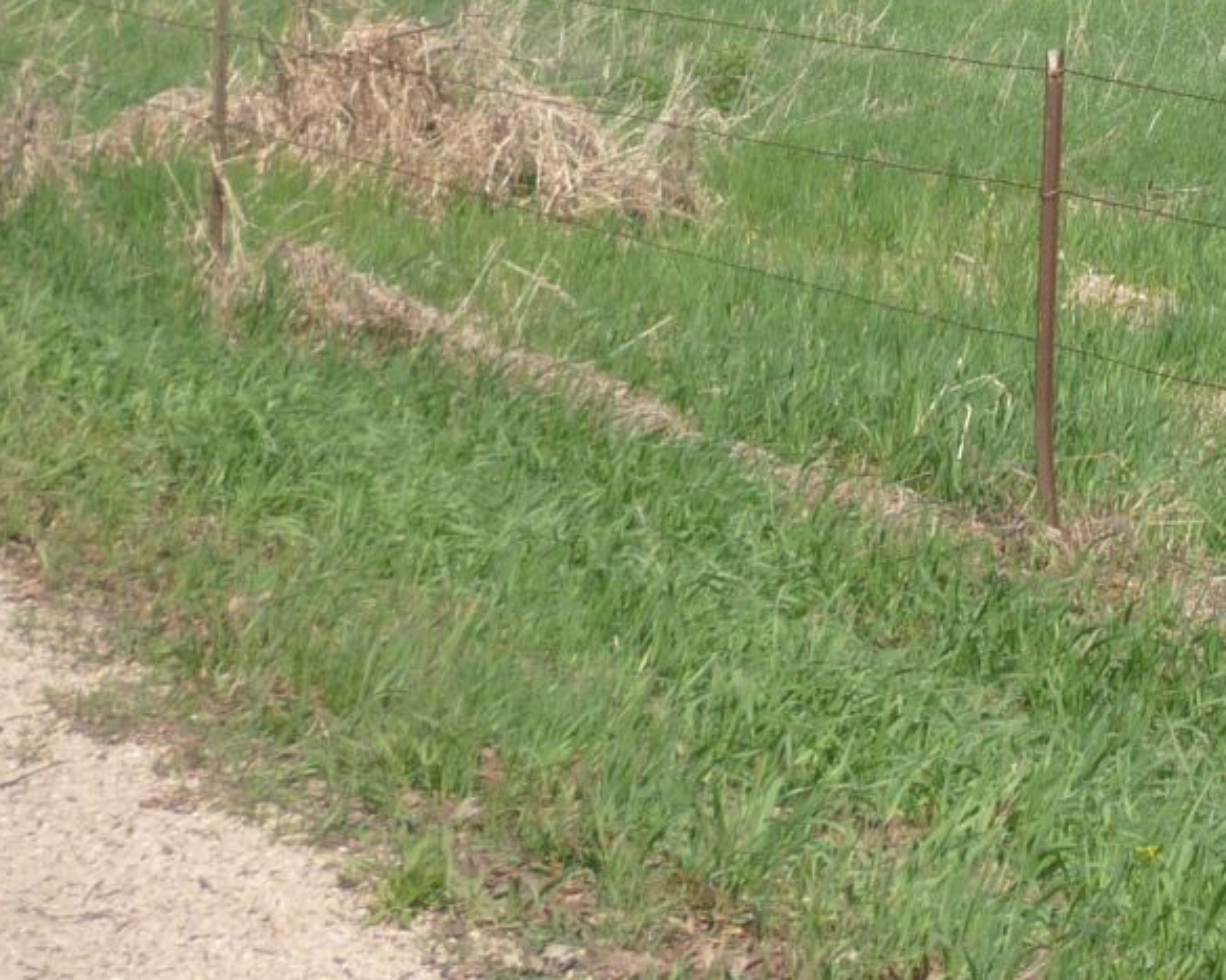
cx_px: 1249
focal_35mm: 113
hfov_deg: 16.6
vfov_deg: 13.3
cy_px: -159
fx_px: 4100
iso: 80
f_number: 8
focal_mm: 5.5
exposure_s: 1/160
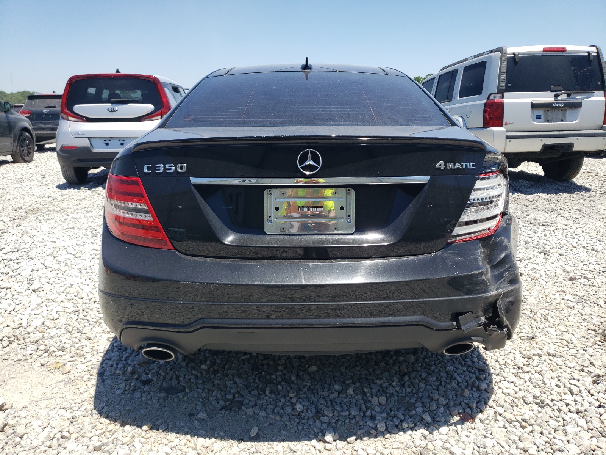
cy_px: 228
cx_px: 303
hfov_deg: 67.3
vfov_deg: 53.1
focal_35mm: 26
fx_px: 455
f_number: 1.5
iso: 50
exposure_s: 1/2000
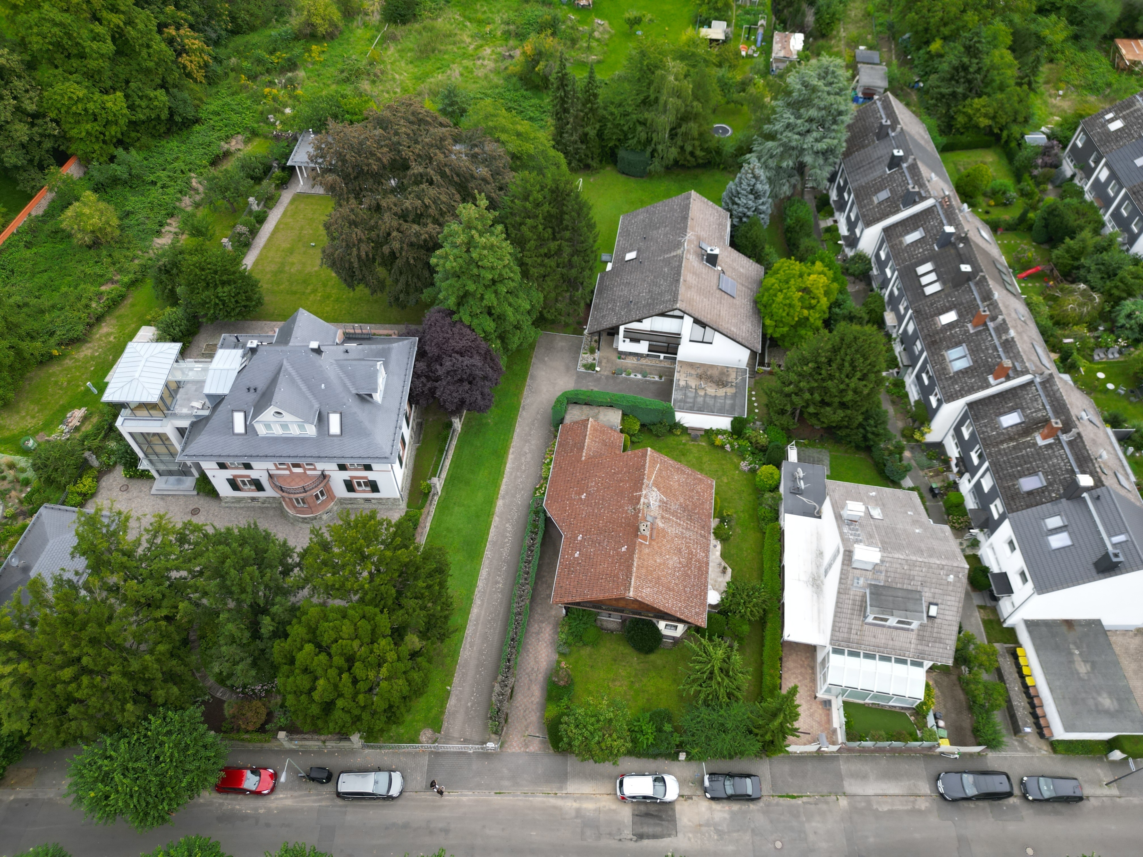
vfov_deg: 56.8
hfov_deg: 71.6
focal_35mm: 24
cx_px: 572
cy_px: 428
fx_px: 792
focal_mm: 6.72
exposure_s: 1/500
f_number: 1.7
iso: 120
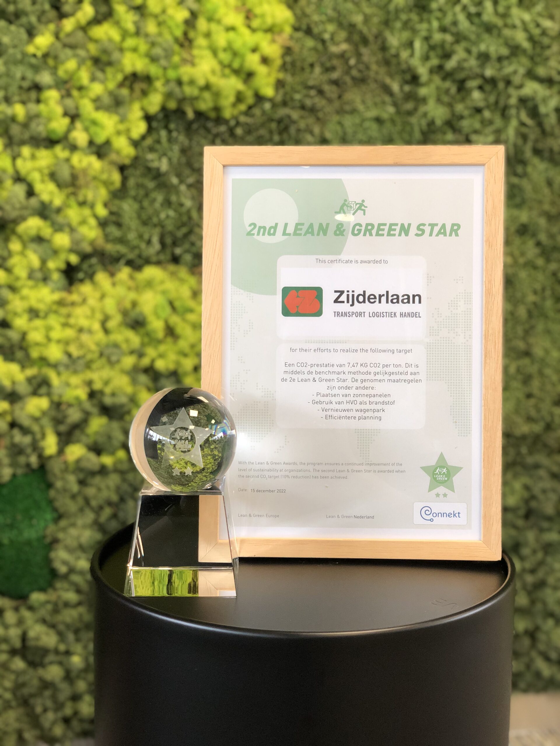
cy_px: 373
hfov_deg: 28.0
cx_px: 280
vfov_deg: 36.8
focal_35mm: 52
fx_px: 1122
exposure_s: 1/50
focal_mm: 6
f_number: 2.4
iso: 64
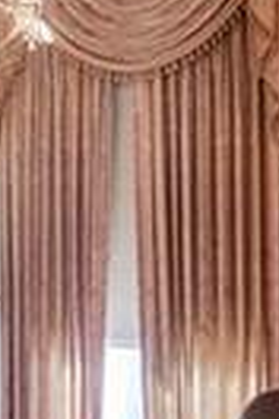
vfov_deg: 21.9
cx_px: -204
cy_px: 210
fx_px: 1081
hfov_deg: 13.4
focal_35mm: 93
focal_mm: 16
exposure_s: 1/200
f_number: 3.5
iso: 400
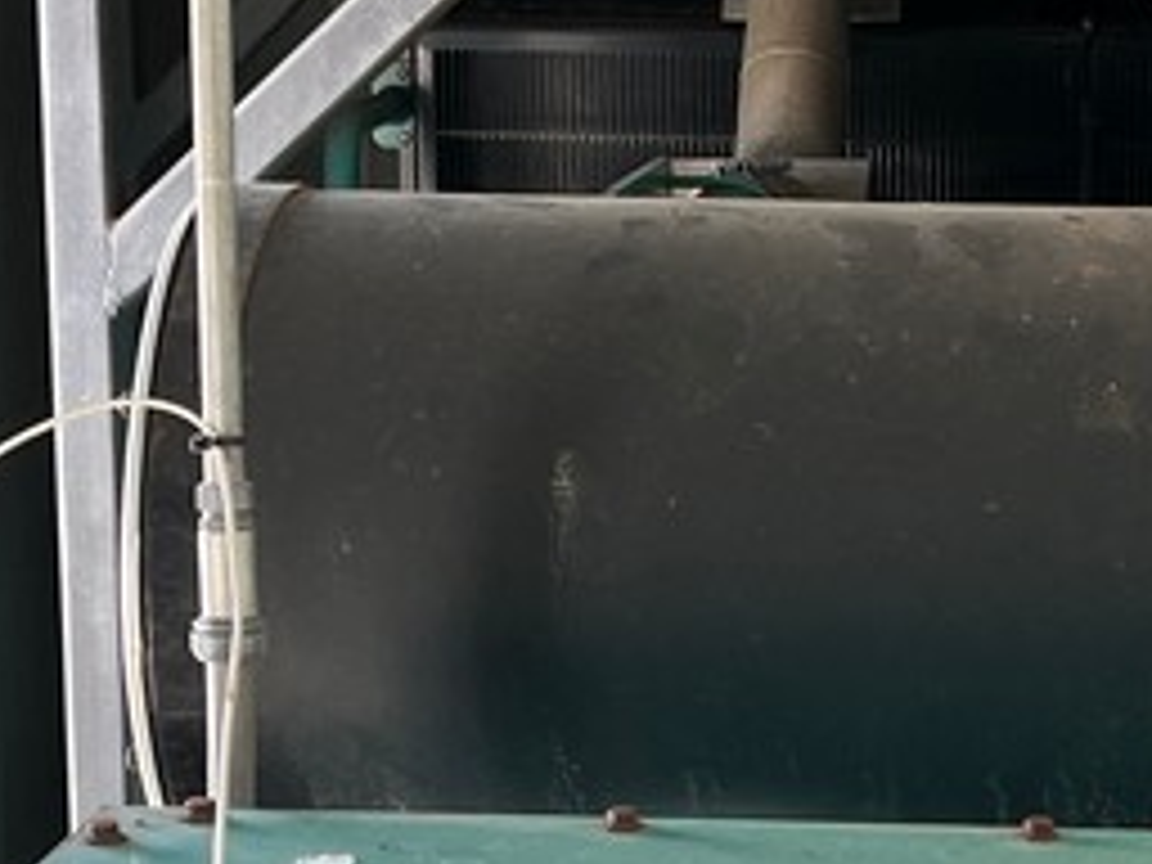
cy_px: 634
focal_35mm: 104
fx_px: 3461
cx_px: 1053
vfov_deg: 14.2
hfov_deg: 18.6
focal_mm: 5.1
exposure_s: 1/121
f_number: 1.6
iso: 64
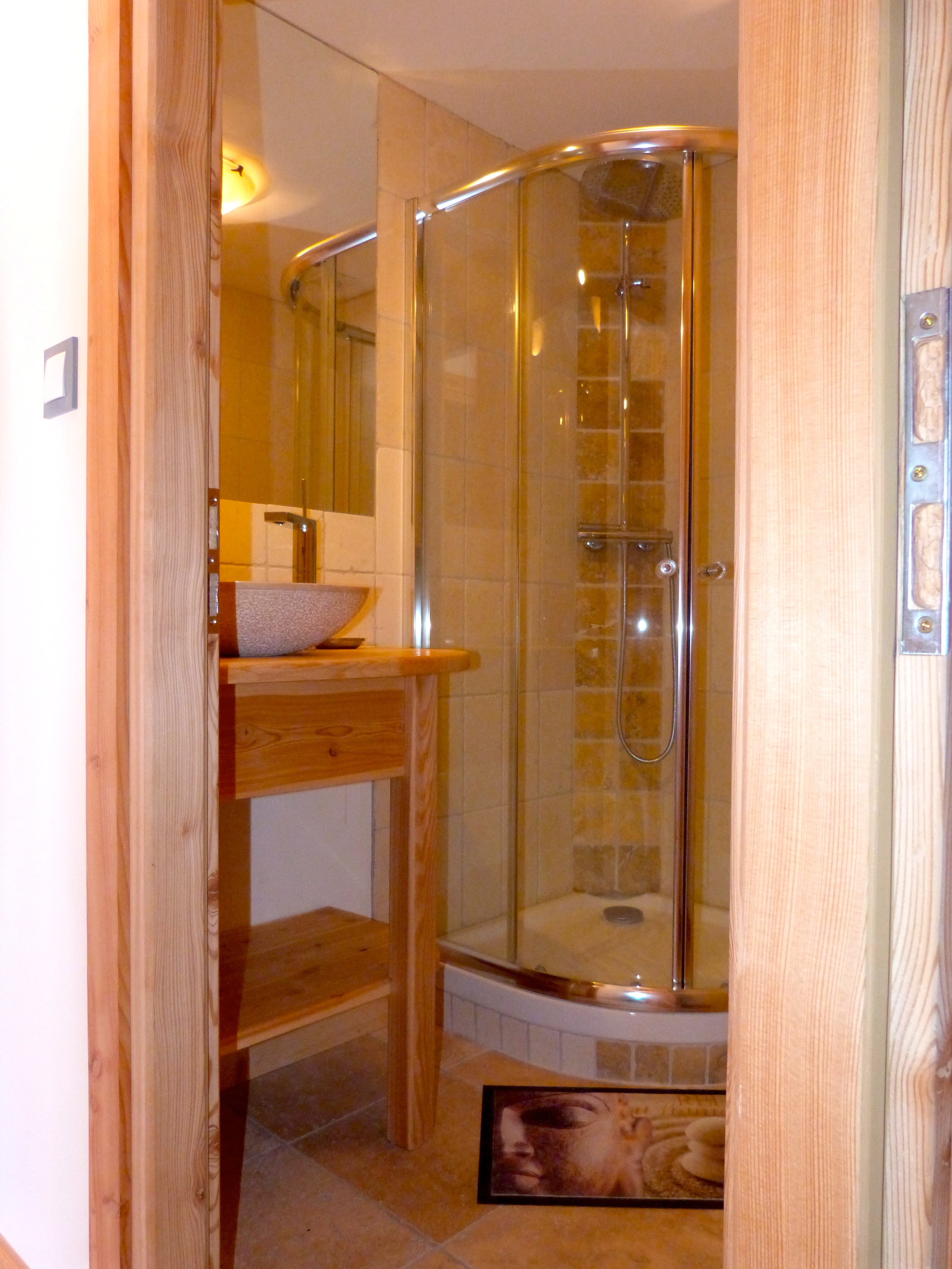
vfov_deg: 69.4
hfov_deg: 54.9
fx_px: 917
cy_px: 634
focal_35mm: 25
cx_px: 476
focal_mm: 4.5
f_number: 2.8
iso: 400
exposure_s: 1/60
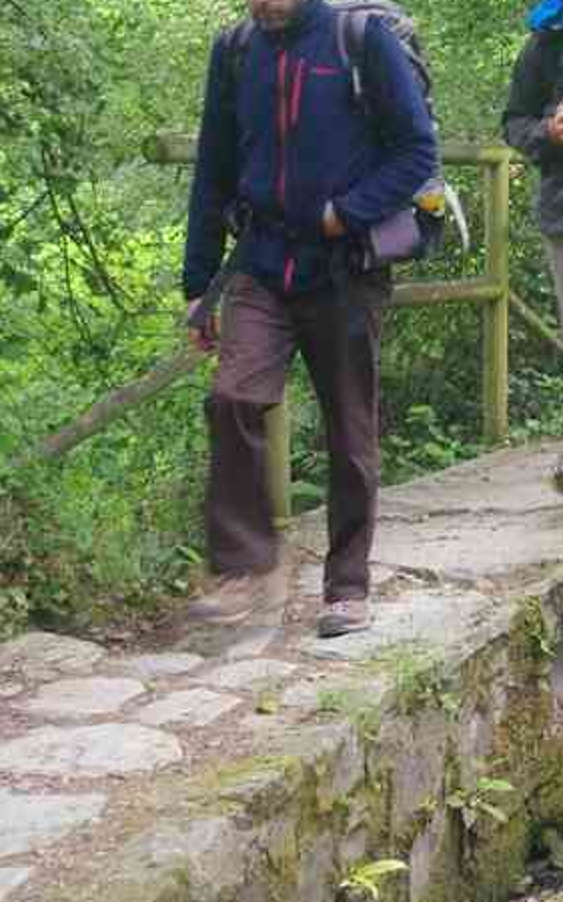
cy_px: 333
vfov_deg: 21.8
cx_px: 836
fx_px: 2334
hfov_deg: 13.0
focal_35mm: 95
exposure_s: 1/60
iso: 3200
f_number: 5.6
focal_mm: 28
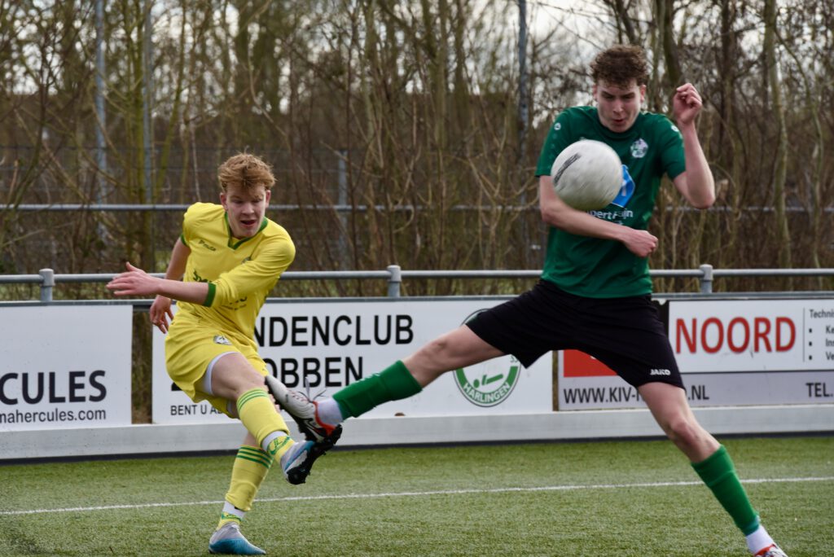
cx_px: 417
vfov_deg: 7.2
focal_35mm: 190
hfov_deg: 10.8
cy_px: 278
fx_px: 4404
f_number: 8
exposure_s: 1/800
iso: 640
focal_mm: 190
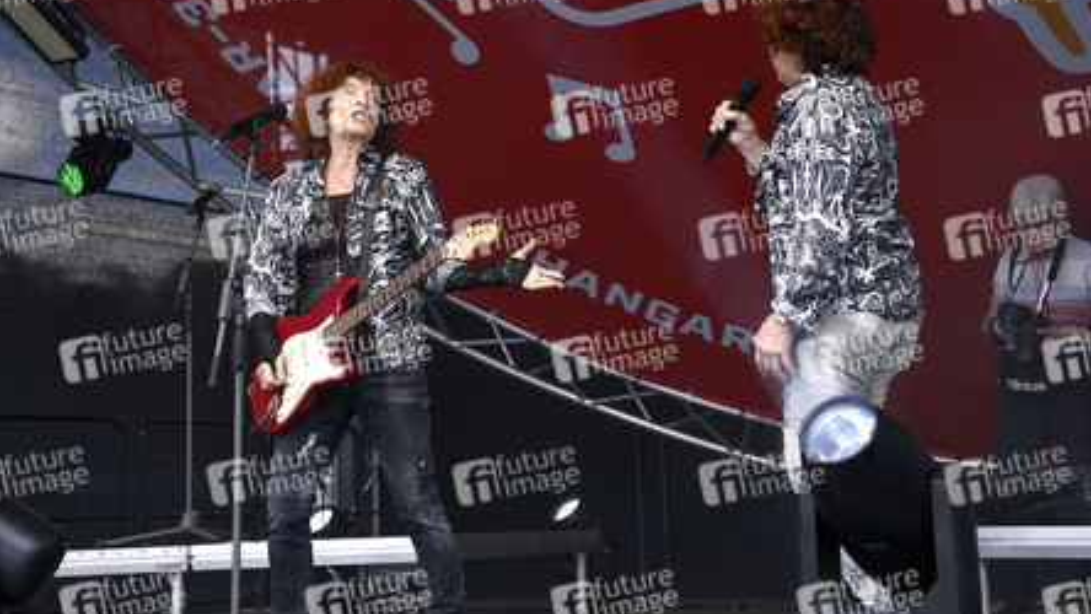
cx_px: 549
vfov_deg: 14.6
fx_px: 2402
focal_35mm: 83
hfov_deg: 25.6
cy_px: 292
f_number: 5.6
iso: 200
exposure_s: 1/250
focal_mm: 78
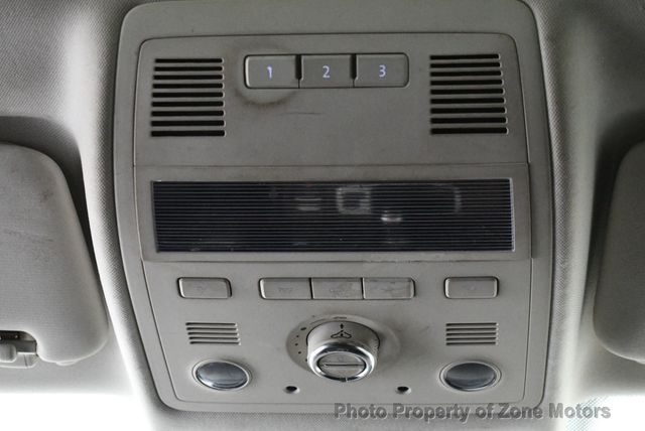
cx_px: 322
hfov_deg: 21.2
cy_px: 216
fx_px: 1722
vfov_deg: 14.3
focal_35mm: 96
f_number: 5.3
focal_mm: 48
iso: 6400
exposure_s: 1/60
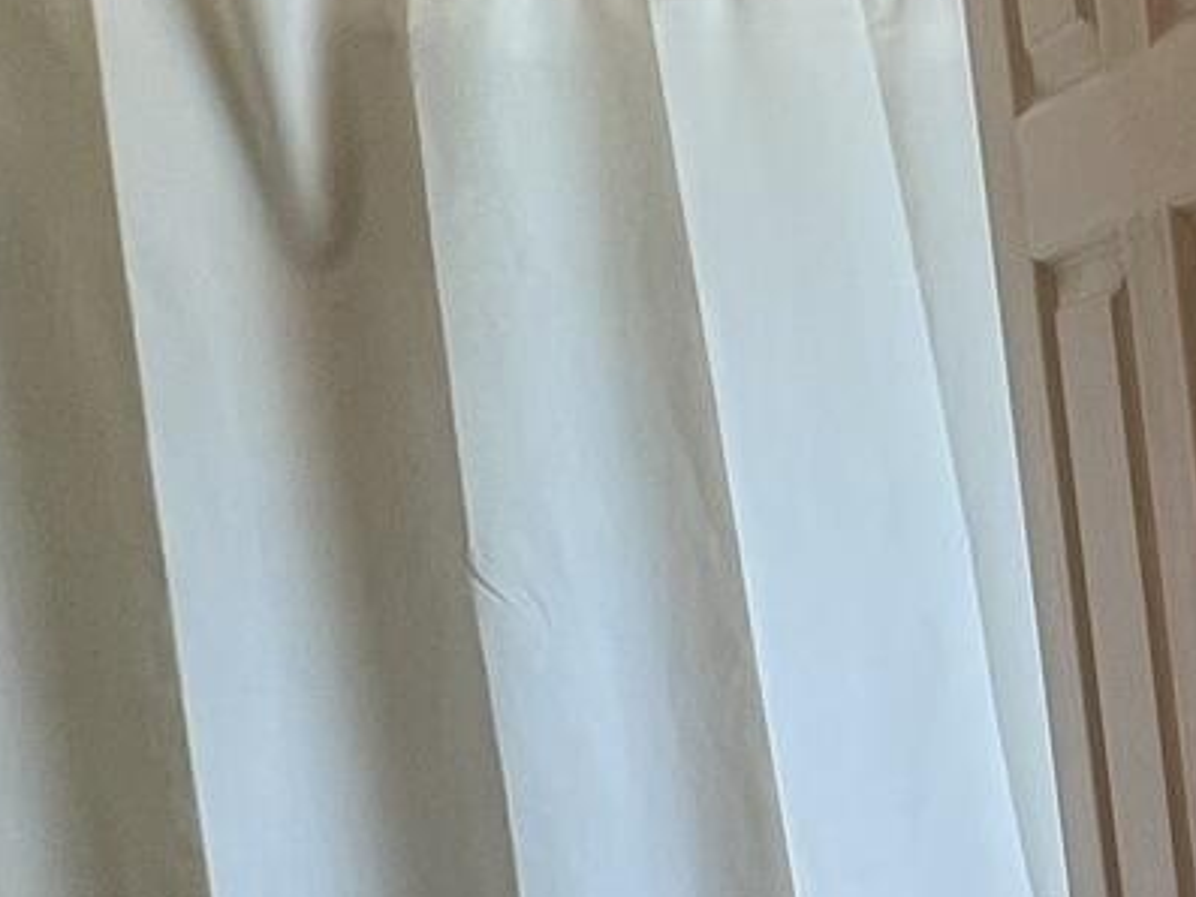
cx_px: 2287
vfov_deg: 21.5
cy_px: 771
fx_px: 2316
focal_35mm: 67
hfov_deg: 19.4
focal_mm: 1.57
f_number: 1.8
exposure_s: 1/60
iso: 160
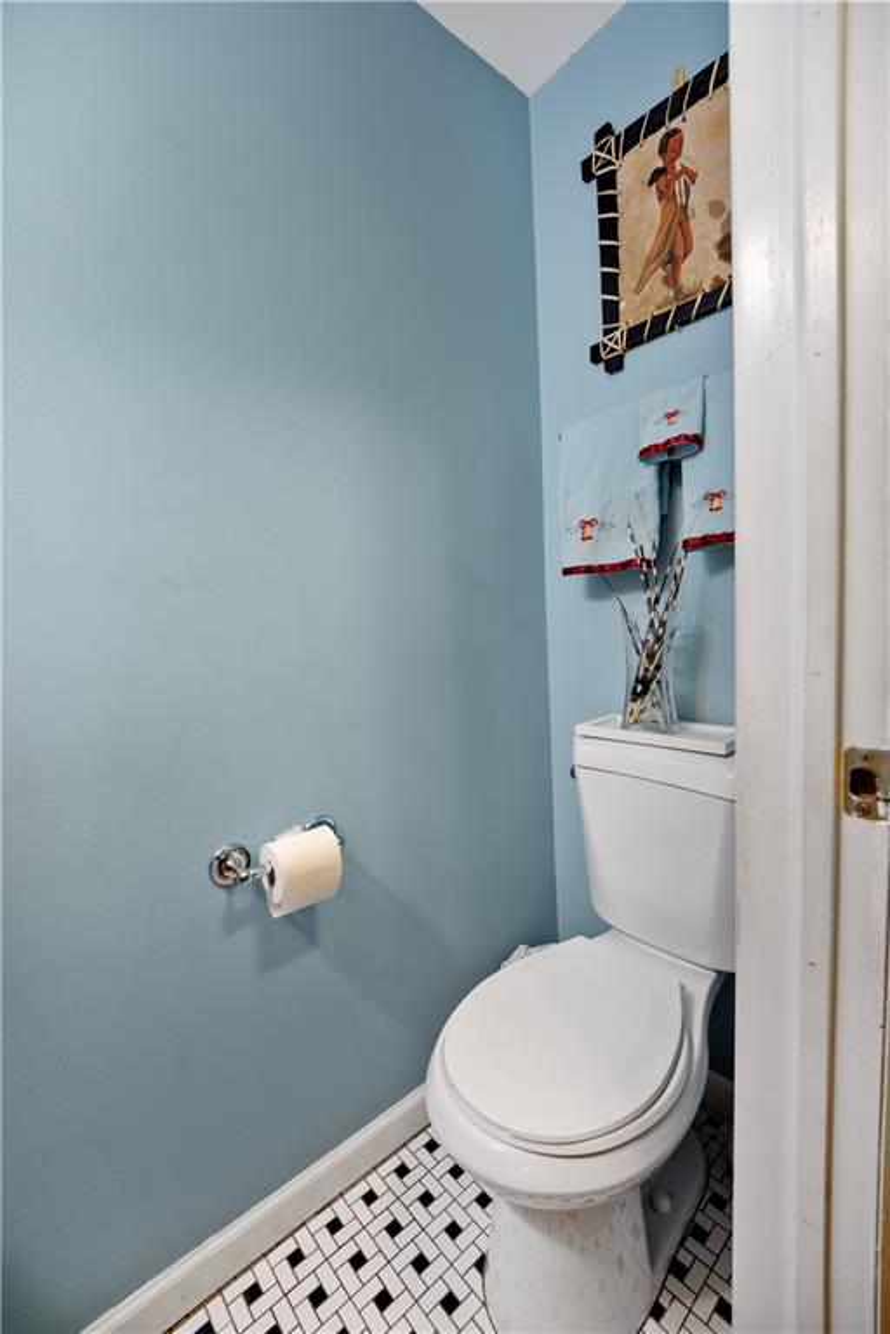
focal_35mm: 14
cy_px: 667
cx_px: 445
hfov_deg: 81.2
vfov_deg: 104.3
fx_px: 519
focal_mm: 14
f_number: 4
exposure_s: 1/8
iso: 640
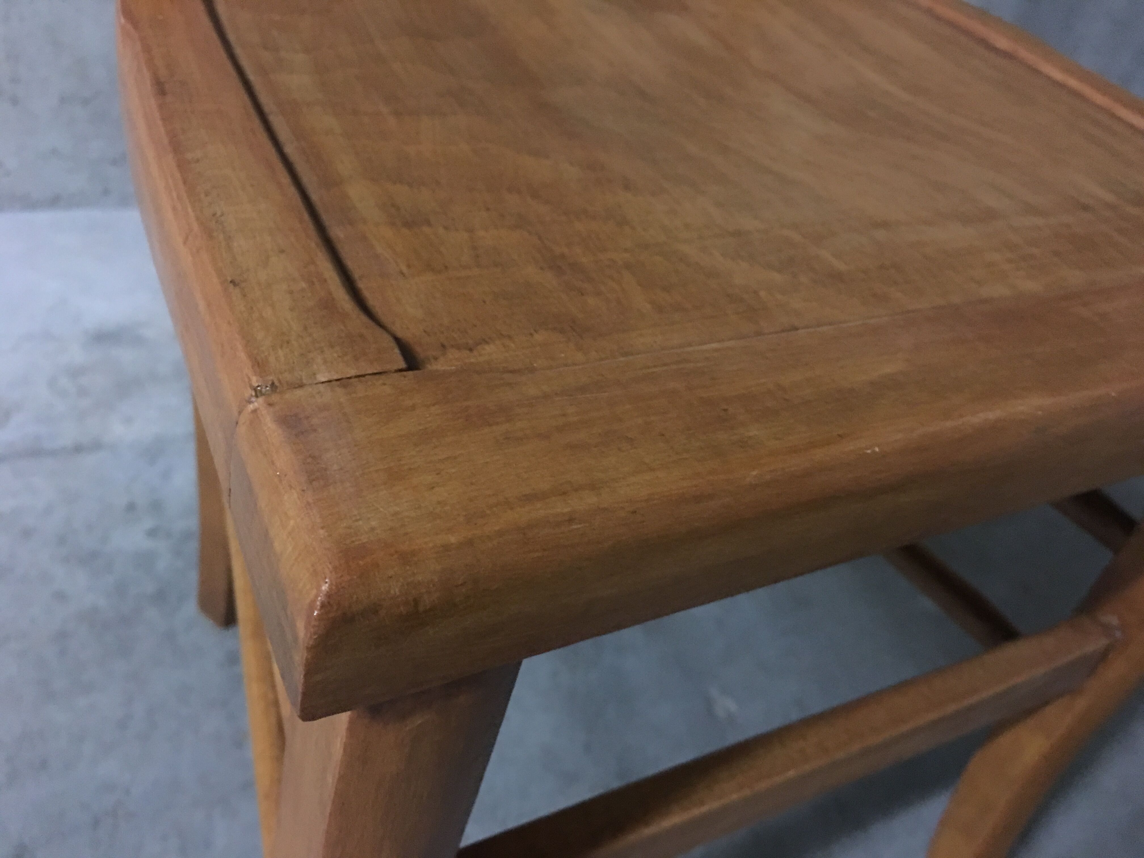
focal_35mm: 29
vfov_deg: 48.2
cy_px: 429
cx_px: 572
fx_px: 958
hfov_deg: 61.7
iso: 125
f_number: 2.2
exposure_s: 1/4
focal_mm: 4.15
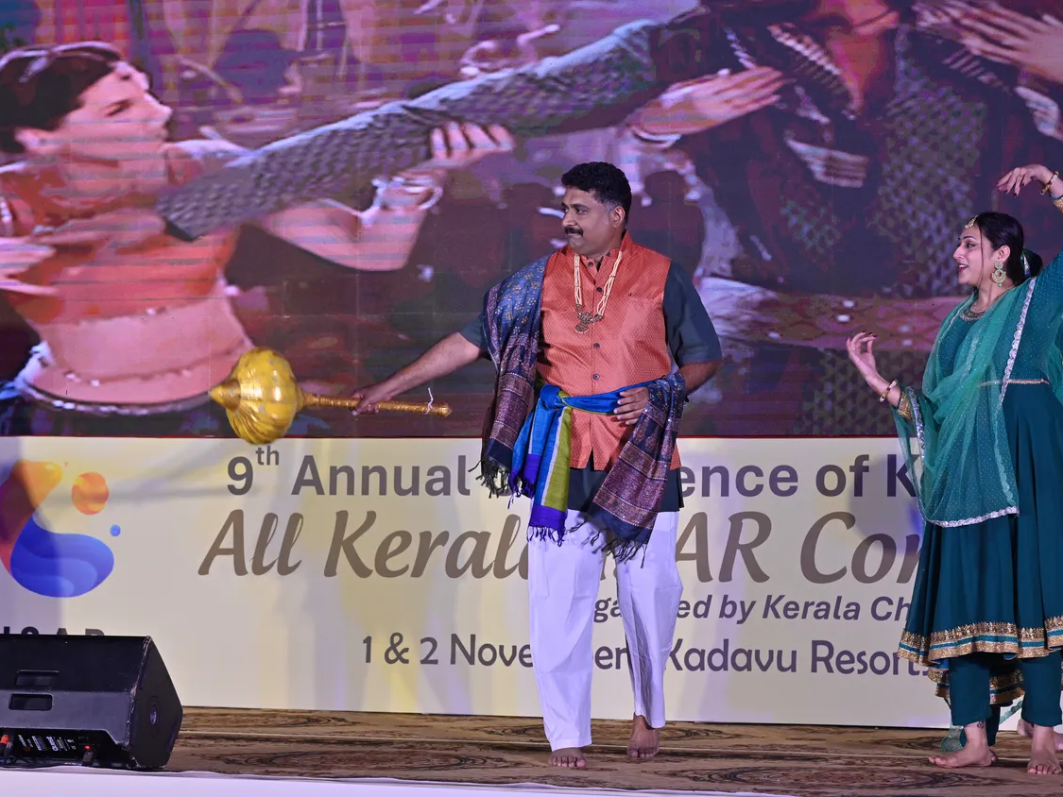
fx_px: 2856
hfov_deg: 21.1
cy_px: 395
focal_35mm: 93
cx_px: 596
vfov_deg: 15.9
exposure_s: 1/250
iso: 1250
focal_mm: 85
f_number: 5.6
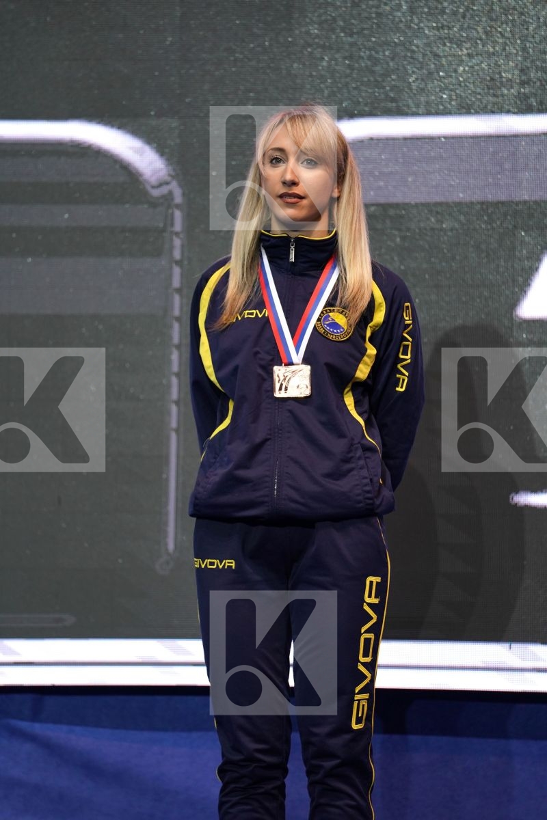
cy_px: 410
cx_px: 274
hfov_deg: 6.9
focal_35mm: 200
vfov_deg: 10.3
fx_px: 4558
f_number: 2.8
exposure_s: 1/250
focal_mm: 200
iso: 1000
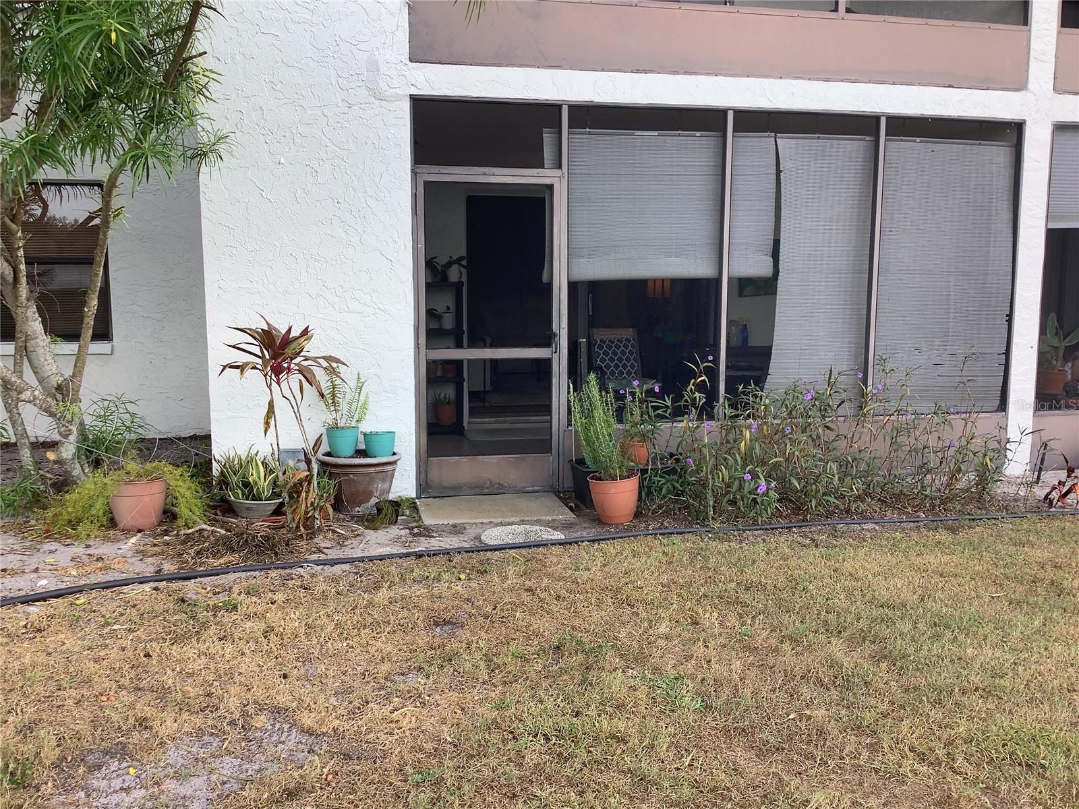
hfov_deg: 58.4
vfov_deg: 45.4
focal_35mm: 31
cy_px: 404
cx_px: 540
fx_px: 966
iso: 25
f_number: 2.4
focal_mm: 3.3
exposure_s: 1/148
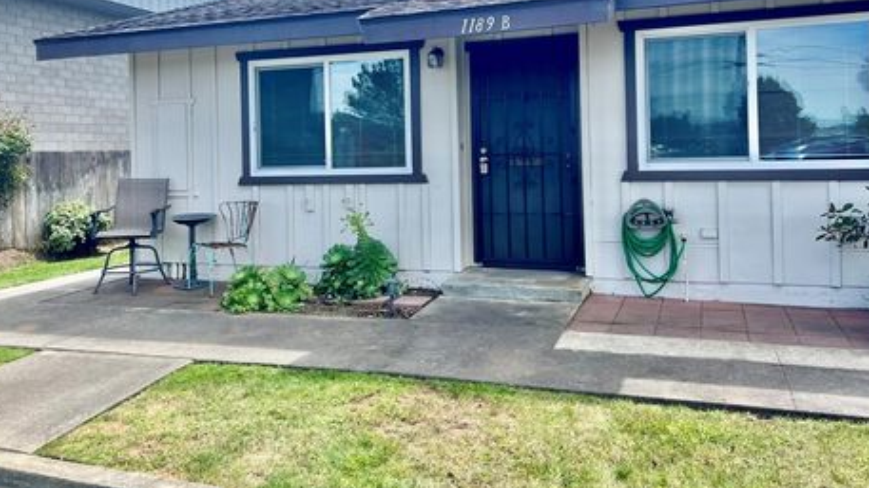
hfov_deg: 62.6
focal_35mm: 31
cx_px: 449
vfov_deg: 37.2
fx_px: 714
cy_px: 143
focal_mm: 5.7
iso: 50
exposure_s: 1/2045
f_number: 1.5
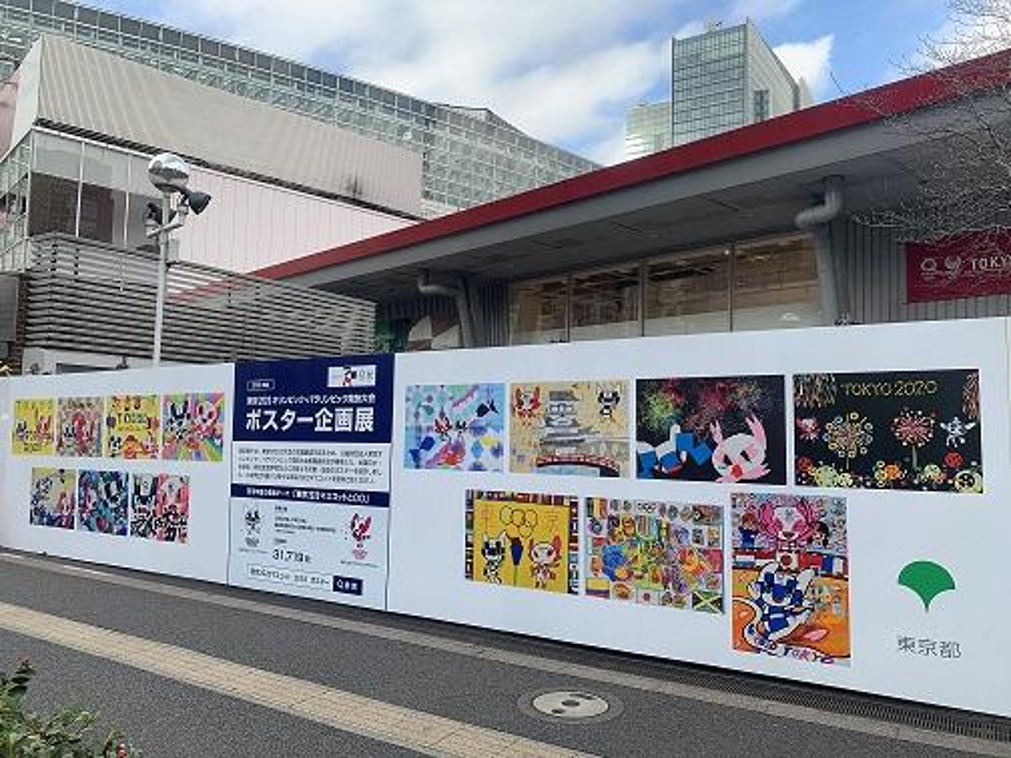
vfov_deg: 53.1
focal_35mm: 26
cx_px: 506
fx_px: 759
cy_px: 379
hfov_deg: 67.3
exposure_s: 1/388
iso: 25
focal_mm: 4.2
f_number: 1.8
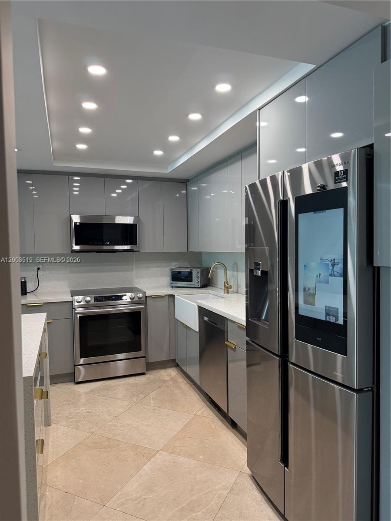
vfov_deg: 71.6
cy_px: 260
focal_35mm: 24
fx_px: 361
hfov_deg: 56.8
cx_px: 196
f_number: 1.78
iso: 200
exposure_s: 1/148
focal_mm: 6.76
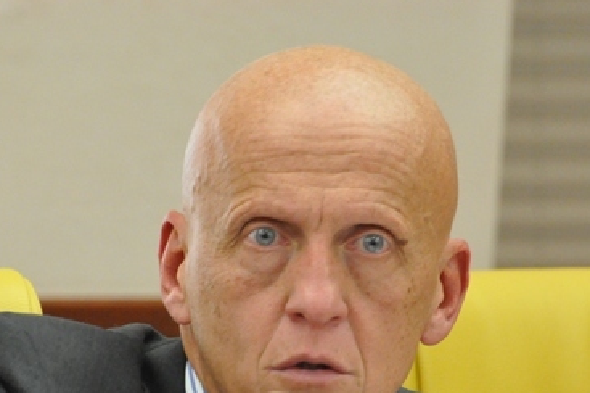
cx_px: 272
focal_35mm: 784
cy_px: 294
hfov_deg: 2.6
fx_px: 12837
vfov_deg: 1.8
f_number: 5.6
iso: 3200
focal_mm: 300
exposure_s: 1/50
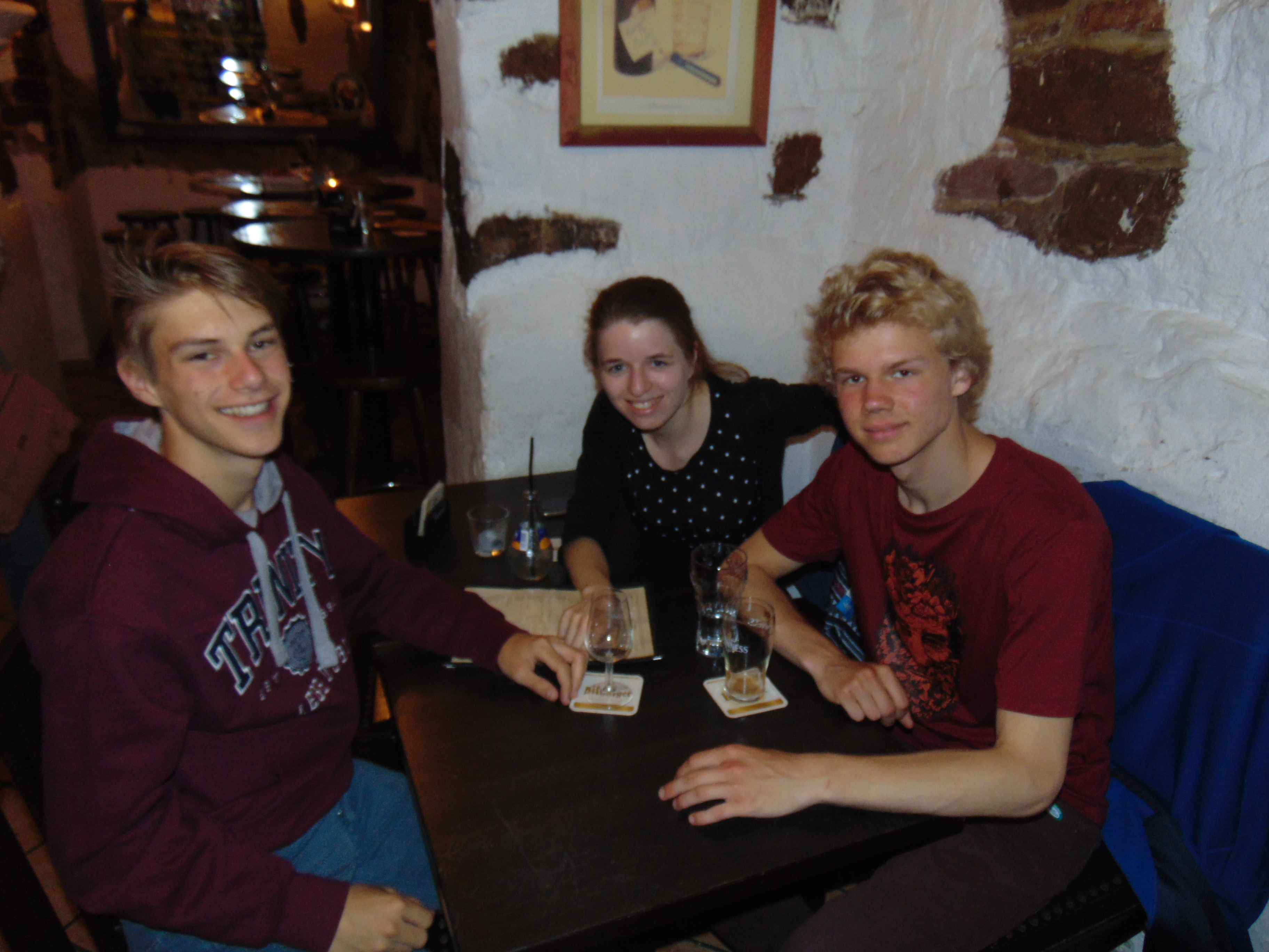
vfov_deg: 54.9
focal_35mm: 25
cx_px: 634
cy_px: 476
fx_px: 916
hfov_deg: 69.4
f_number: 3
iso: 200
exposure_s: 1/8
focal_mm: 4.5
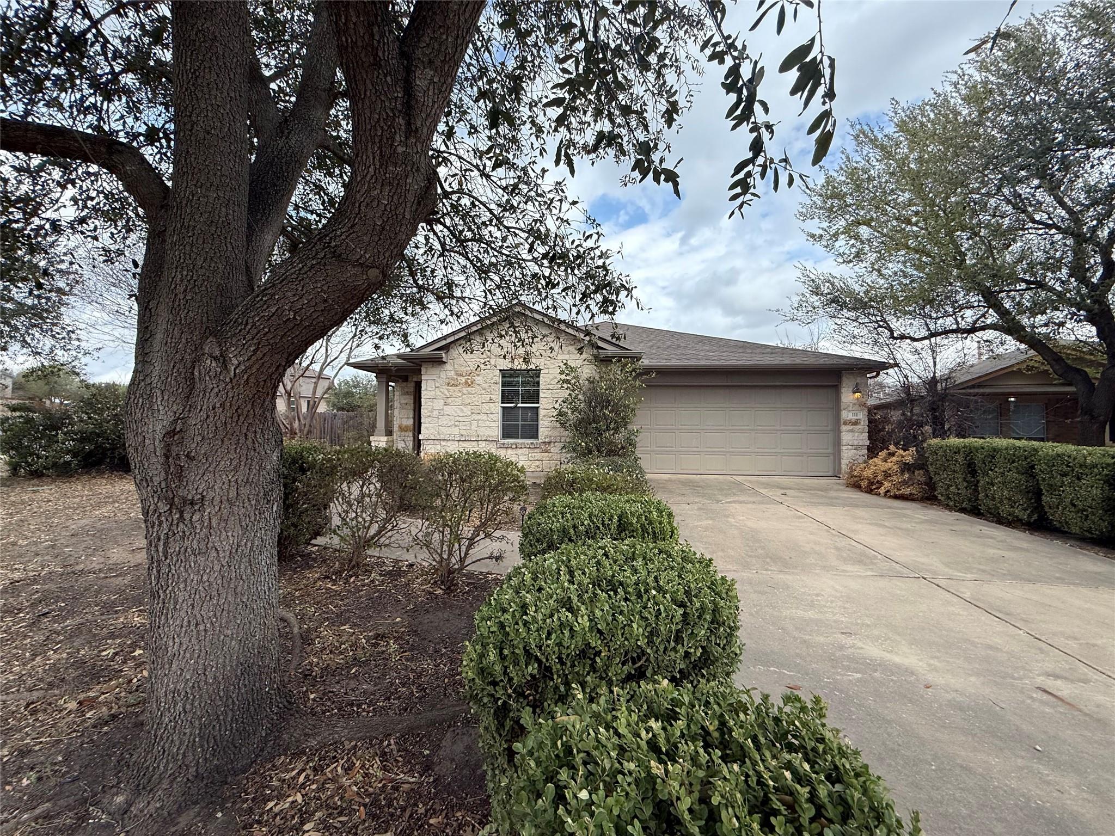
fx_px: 451
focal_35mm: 14
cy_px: 418
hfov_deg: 102.1
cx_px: 558
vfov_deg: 85.7
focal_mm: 2.22
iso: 64
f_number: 2.2
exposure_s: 1/1105
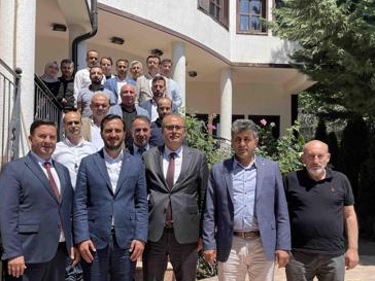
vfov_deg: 36.6
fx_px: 422
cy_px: 177
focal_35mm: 39
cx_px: 173
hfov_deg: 47.8
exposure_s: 1/3731
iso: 50
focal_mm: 4.2
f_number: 1.6
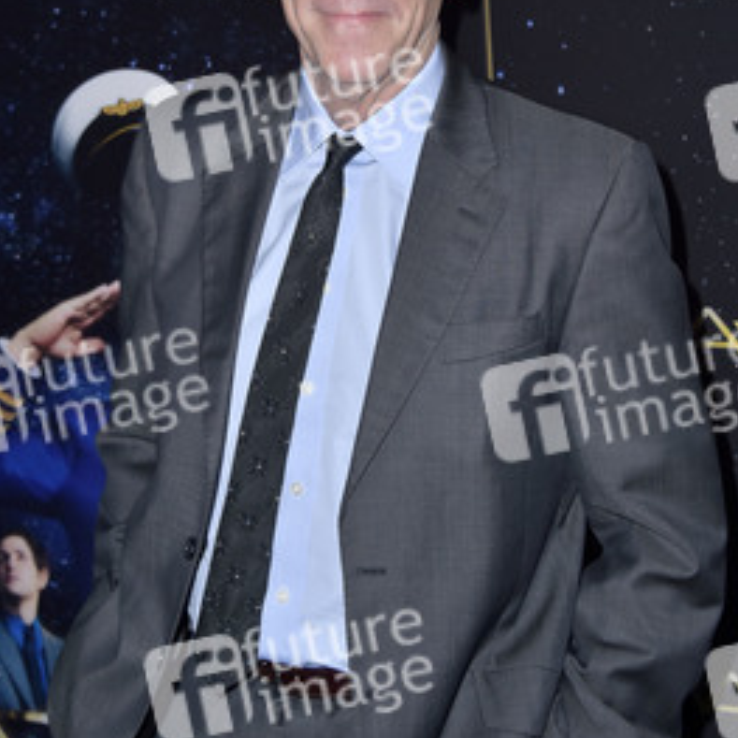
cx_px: 372
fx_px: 2653
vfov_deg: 15.8
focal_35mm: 110
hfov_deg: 15.8
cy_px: 255
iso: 320
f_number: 7.1
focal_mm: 85
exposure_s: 1/250
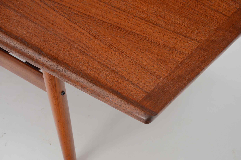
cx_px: 120
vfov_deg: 13.0
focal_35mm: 105
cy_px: 80
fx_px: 701
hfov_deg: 19.5
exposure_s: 1/80
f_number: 7.1
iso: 200
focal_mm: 70
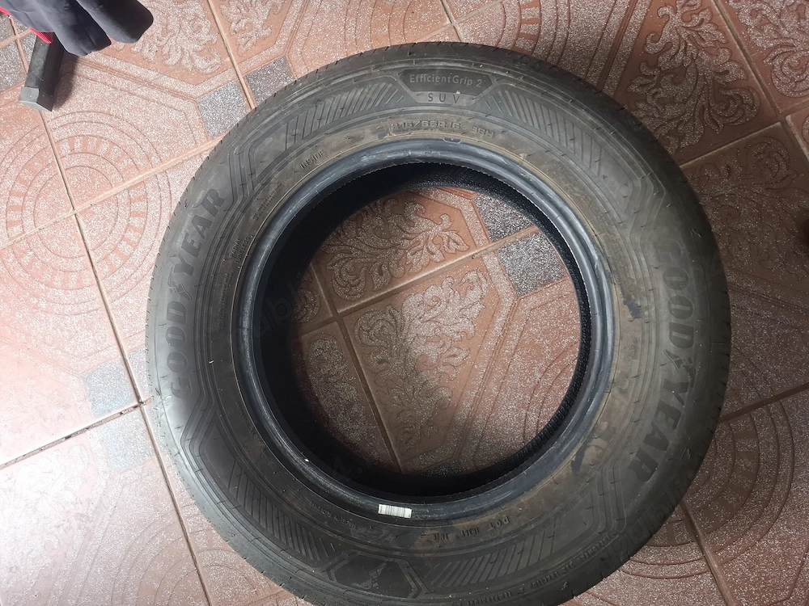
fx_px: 538
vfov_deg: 58.9
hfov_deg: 73.9
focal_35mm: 23
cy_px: 303
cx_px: 404
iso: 250
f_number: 1.8
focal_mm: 5.54
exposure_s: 1/50
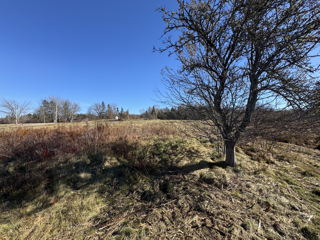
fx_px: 129
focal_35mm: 14
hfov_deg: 102.1
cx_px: 160
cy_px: 120
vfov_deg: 85.7
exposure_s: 1/1143
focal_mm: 2.22
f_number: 2.2
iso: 50
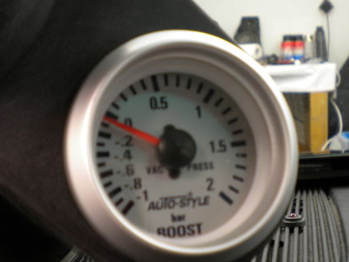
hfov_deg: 37.5
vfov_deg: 28.5
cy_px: 135
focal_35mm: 51
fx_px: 514
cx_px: 192
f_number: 3.1
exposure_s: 1/14
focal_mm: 6.3
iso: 80
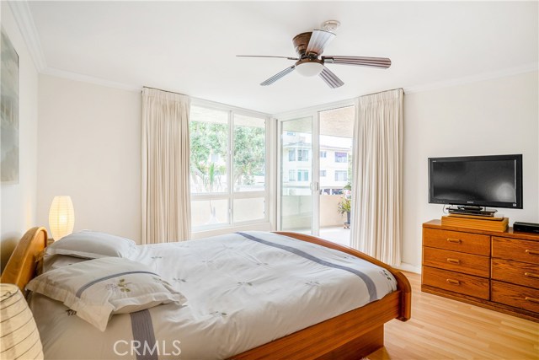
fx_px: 270
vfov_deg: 67.4
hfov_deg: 90.0
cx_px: 270
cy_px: 180
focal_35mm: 18
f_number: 8
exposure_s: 1/160
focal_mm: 18
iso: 125
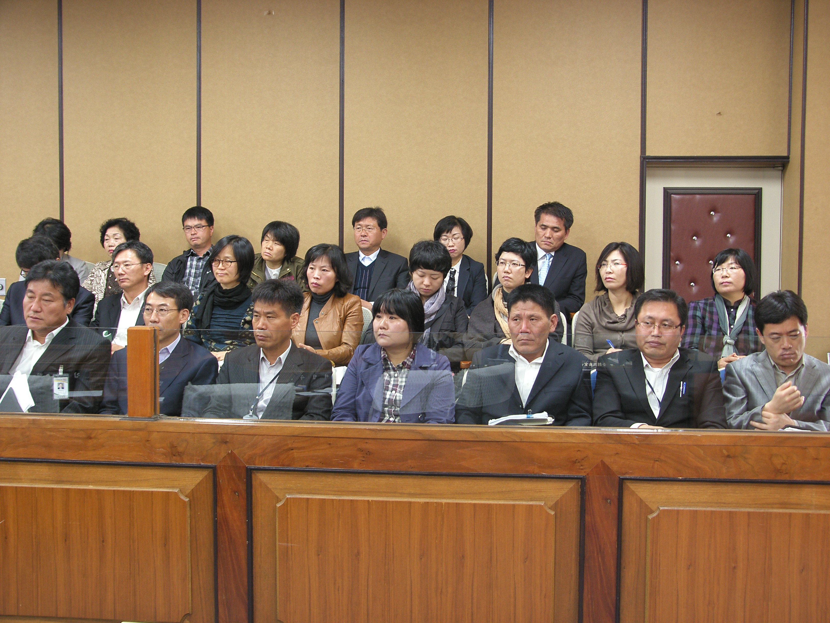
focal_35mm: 40
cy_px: 312
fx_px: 959
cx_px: 415
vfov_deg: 36.0
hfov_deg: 46.8
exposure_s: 1/10
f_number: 2.5
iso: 100
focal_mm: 10.3
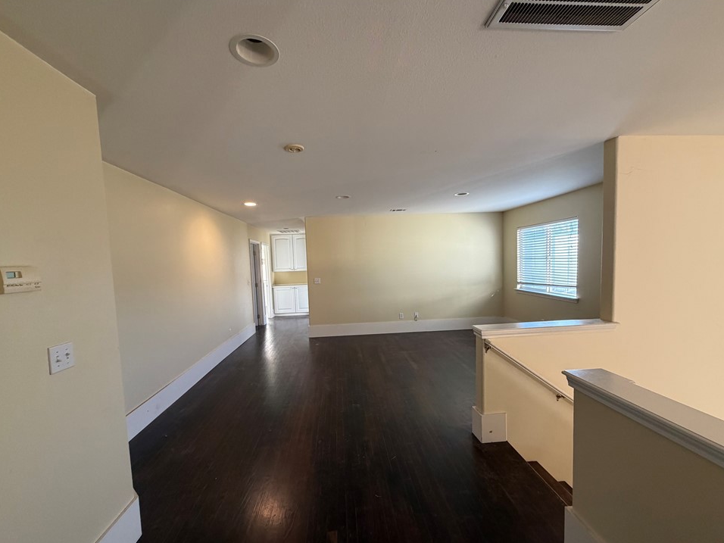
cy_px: 284
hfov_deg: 98.2
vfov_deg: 81.7
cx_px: 361
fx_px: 314
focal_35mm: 15
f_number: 2.2
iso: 320
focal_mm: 2.22
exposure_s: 1/87
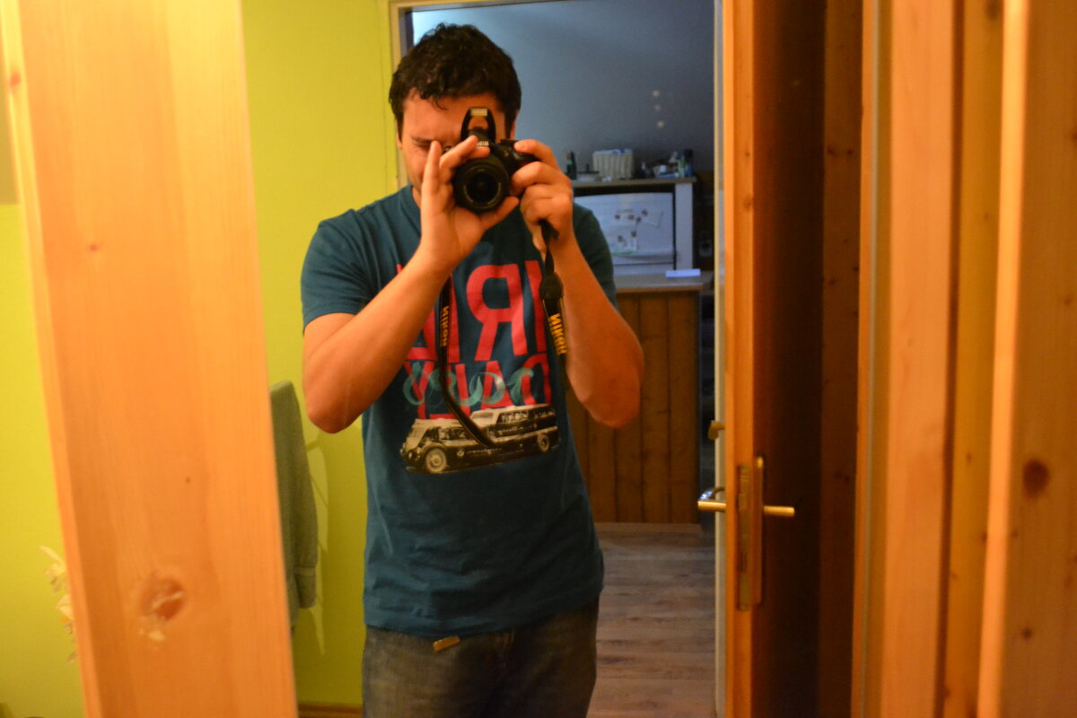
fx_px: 987
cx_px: 538
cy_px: 359
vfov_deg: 40.0
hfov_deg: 57.2
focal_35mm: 33
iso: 3200
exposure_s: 1/8
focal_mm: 22
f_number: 4
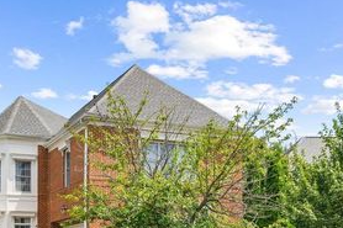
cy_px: 182
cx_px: 142
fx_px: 514
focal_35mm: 54
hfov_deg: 36.8
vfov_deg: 24.6
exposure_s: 1/320
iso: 200
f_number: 7.1
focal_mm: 30
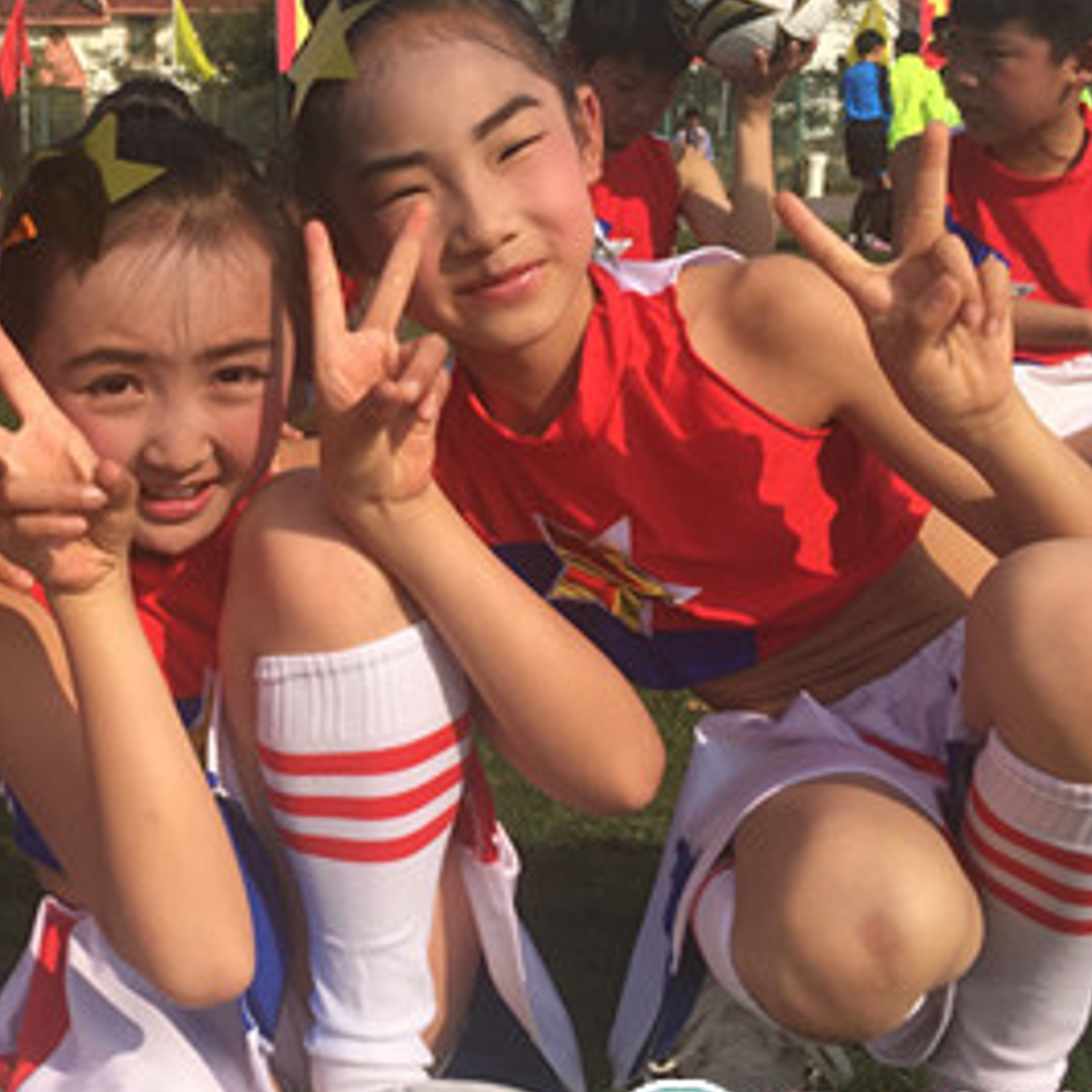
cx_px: 123
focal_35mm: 53
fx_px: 1892
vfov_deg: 32.1
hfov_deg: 30.8
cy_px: 447
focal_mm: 4.15
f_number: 2.2
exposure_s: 1/2083
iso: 32
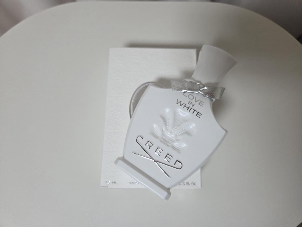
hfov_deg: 73.9
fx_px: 201
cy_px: 114
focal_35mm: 23
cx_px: 151
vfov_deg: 58.9
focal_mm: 5.4
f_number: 1.8
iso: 125
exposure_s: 1/120
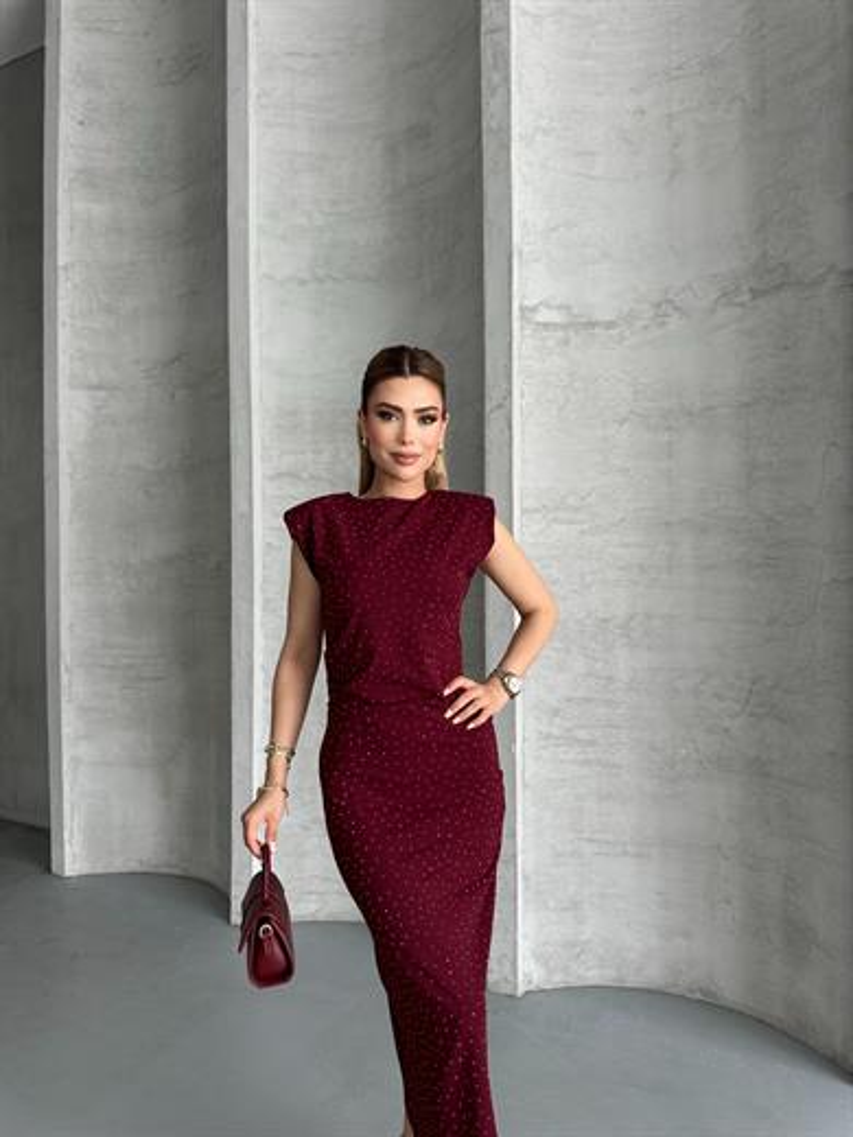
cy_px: 568
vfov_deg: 71.6
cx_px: 426
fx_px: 789
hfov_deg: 56.8
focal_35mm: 24
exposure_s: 1/121
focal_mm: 6.86
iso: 100
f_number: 1.78
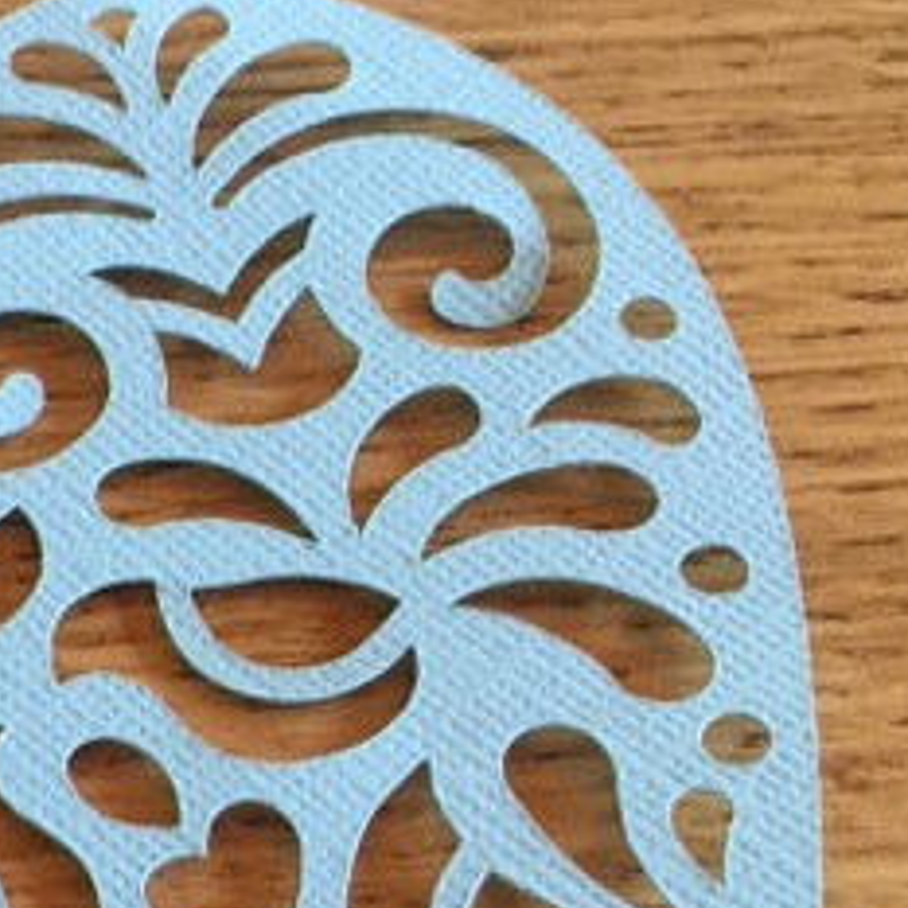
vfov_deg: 19.6
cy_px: 701
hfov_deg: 19.5
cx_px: 140
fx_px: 2612
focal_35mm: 88
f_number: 2.2
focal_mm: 4.15
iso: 40
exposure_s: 1/30
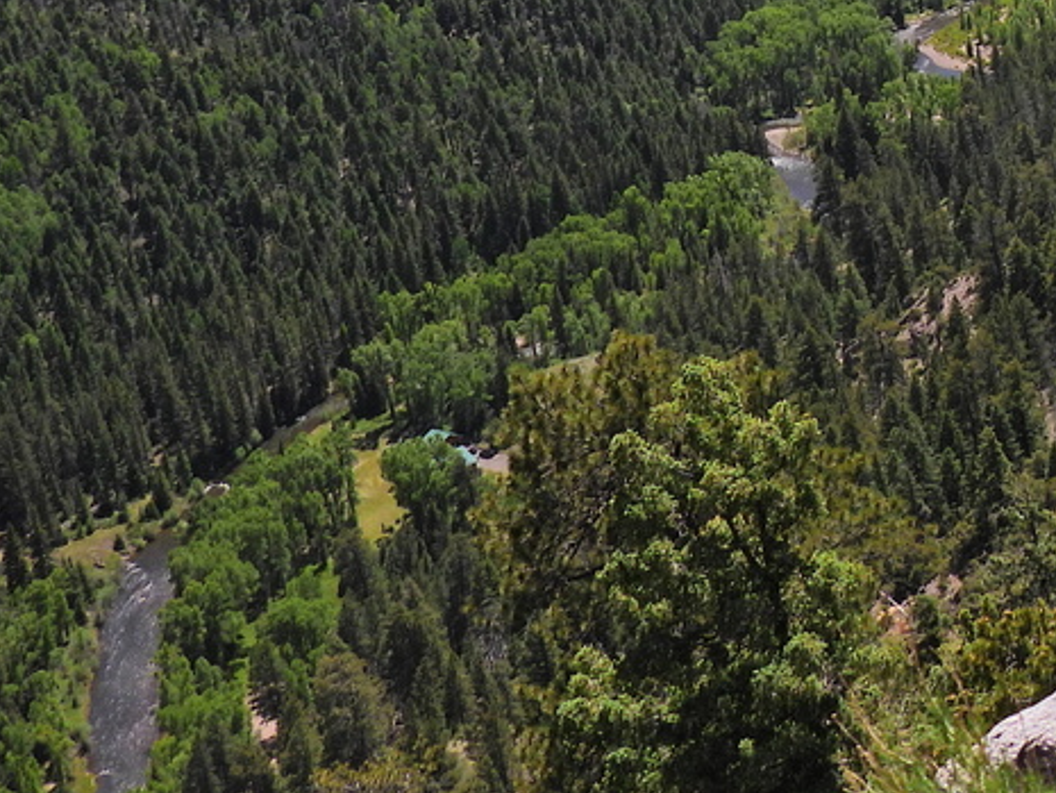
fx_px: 3357
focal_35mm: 110
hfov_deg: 17.2
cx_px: 1231
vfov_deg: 13.0
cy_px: -279
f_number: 3.2
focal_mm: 7.1
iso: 100
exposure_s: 1/2000
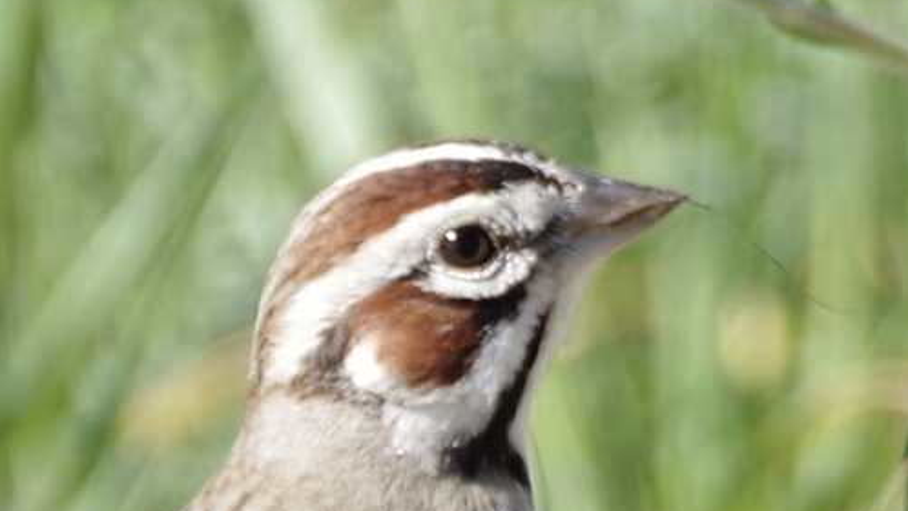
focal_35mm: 474
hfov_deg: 4.6
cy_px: 256
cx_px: 454
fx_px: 11411
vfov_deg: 2.6
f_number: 16
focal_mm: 300
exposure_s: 1/350
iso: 200
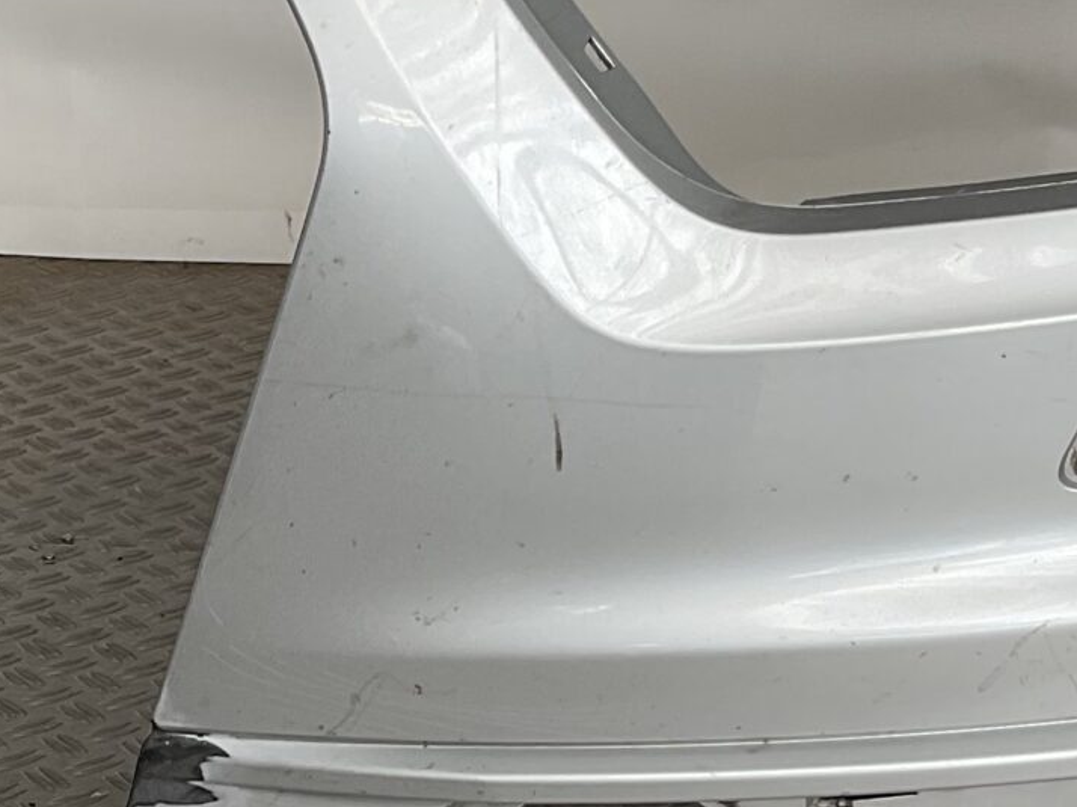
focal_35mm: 104
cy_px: 590
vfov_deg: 14.2
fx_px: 3235
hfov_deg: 18.7
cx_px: 210
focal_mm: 3
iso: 16
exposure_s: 1/188
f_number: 1.8
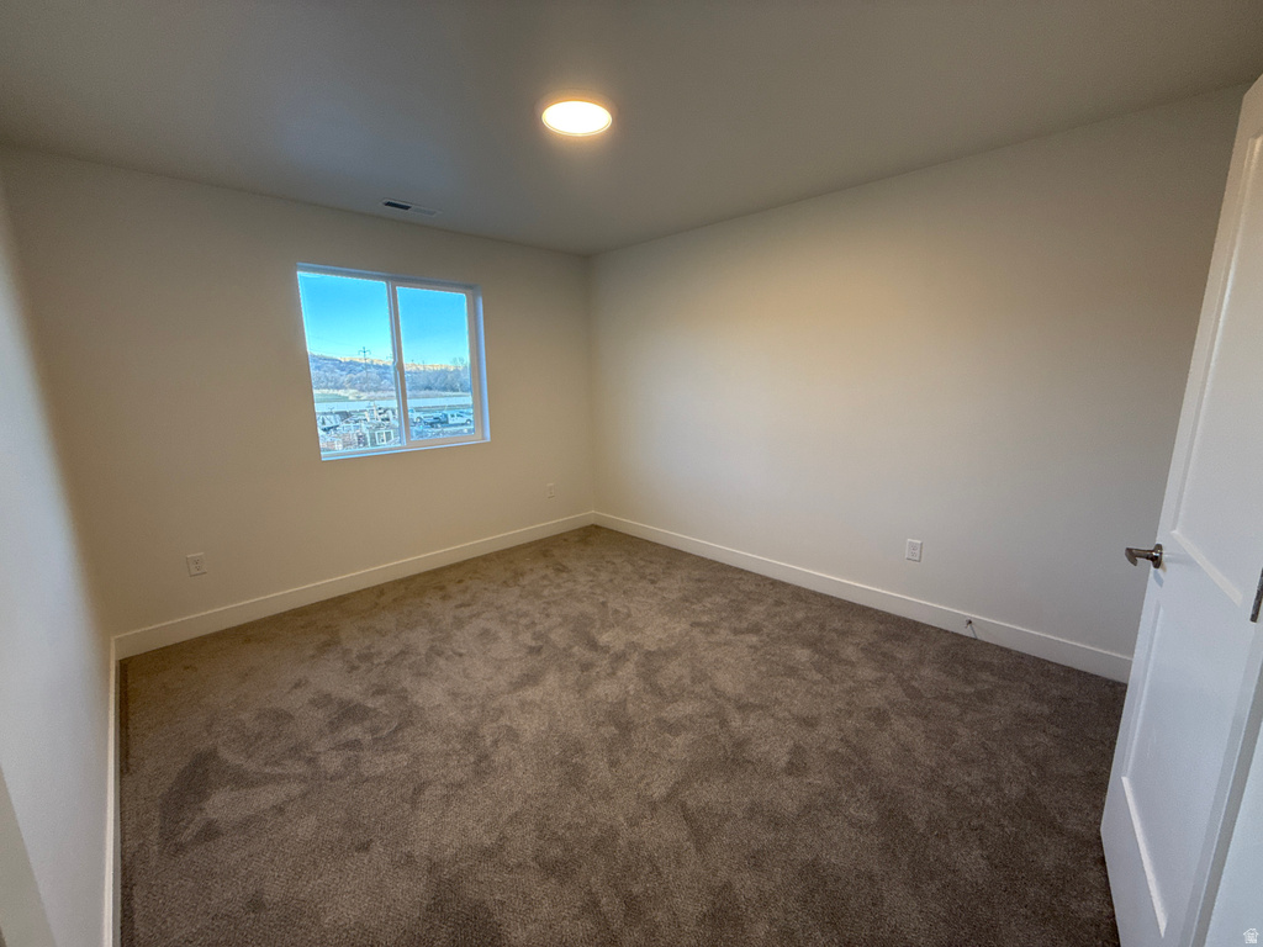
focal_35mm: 14
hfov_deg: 102.1
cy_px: 474
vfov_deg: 85.7
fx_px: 511
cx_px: 632
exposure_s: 1/120
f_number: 2.2
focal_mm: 2.22
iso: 100
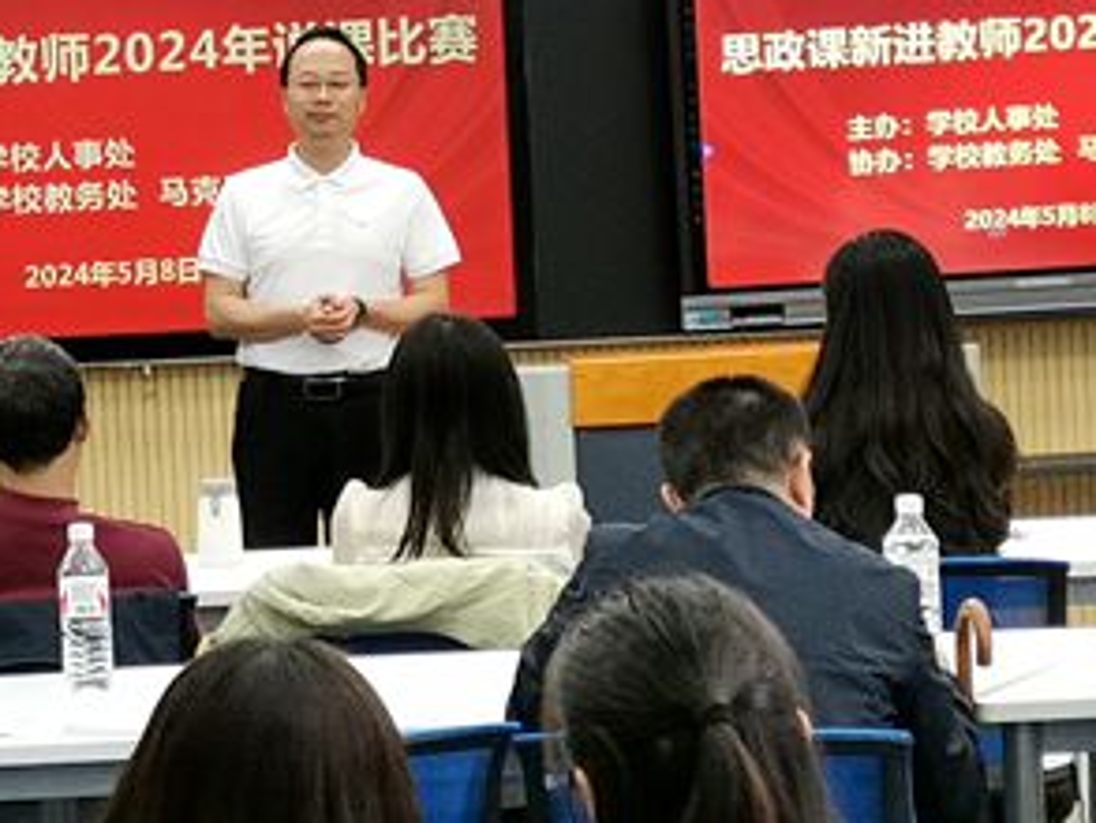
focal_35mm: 131
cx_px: 228
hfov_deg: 15.0
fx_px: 4149
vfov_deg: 11.3
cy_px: 367
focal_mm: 4.75
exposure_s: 1/100
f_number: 1.8
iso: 100
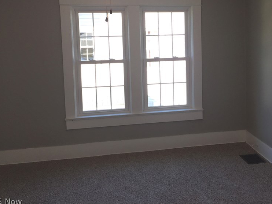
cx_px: 172
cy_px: 67
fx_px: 314
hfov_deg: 46.3
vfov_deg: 35.6
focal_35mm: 40
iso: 40
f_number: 2.2
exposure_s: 1/120
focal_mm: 4.15
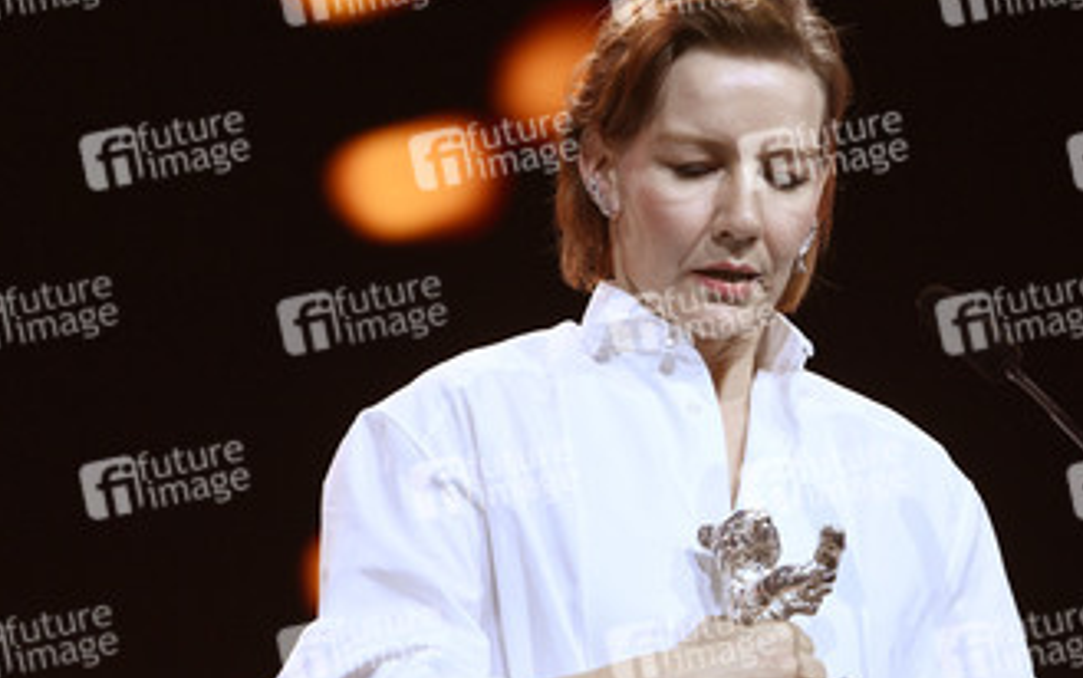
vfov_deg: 4.7
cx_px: 736
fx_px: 8239
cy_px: 398
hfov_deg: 7.5
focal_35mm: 279
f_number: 5
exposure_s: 1/250
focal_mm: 200
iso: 4000
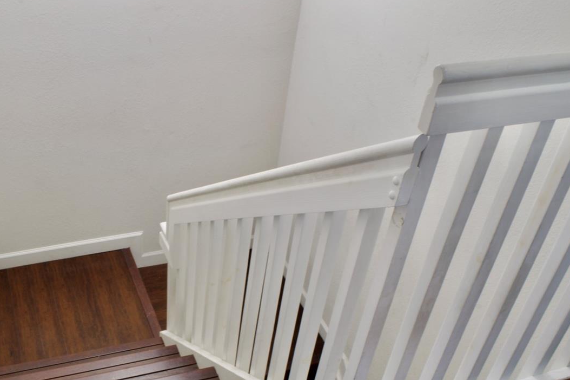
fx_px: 649
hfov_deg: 46.0
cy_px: 280
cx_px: 153
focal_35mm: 41
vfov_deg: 32.1
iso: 100
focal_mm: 18
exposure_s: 5
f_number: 22
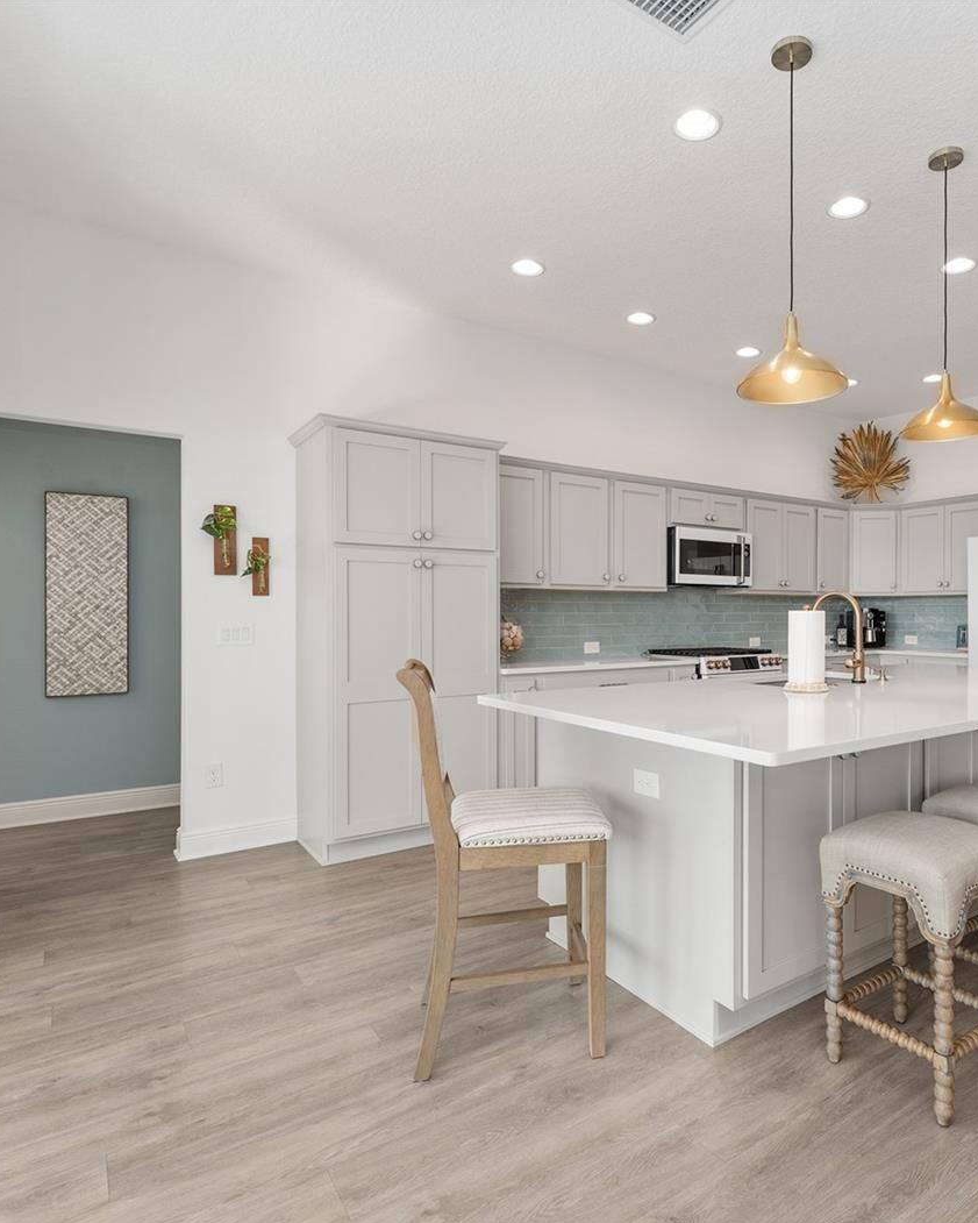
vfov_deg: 80.4
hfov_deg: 66.6
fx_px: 724
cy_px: 618
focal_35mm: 20
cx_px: 638
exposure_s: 1/20
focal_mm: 14
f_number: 7.1
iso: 400
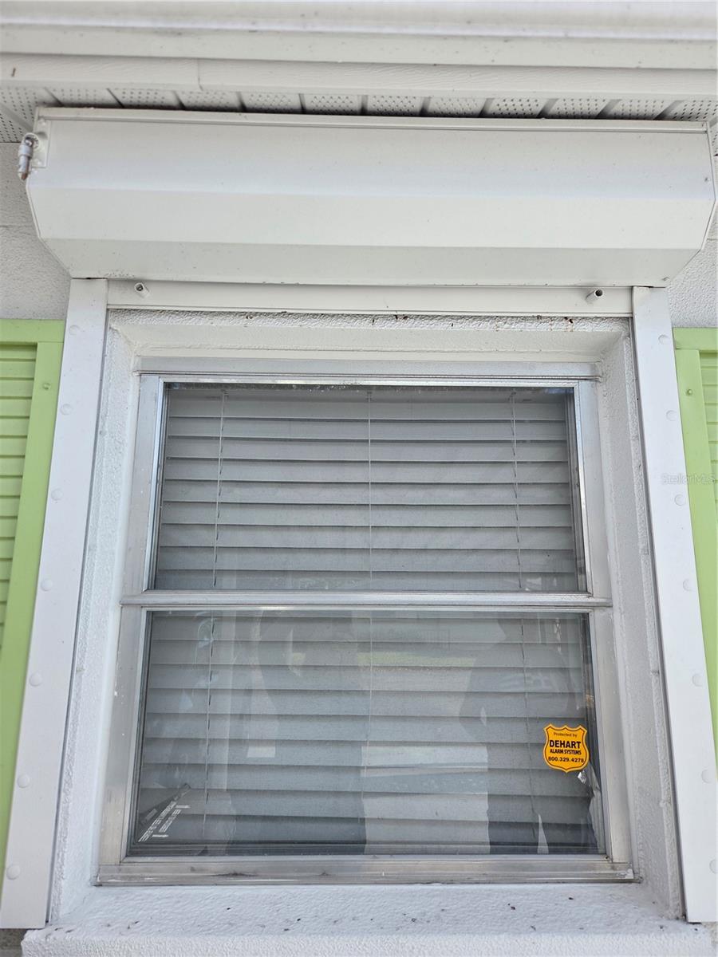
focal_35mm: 23
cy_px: 478
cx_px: 359
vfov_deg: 73.9
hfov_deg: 58.9
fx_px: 636
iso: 100
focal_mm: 5.4
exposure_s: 1/2000
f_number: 1.8
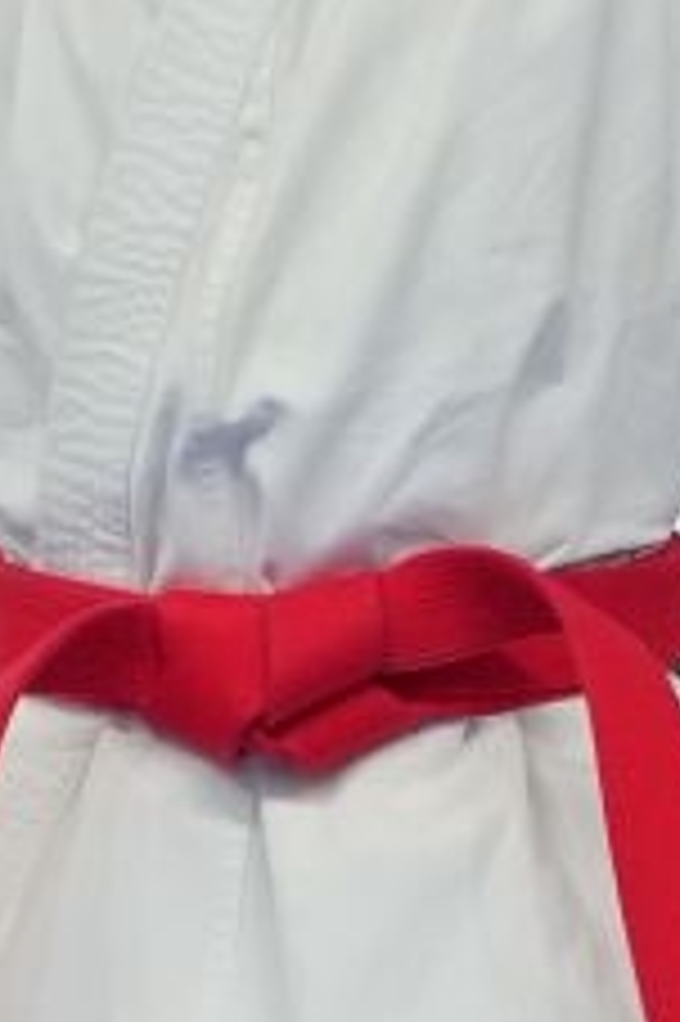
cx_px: 419
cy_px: 716
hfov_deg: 1.1
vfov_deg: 1.6
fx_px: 35525
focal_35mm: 1252
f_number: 2.8
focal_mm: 158
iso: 1600
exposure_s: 1/1000
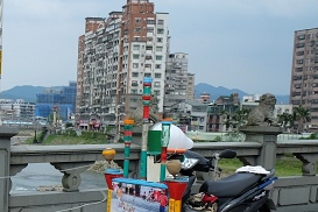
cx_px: -61
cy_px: 196
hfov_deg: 23.5
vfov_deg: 17.0
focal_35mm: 79
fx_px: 698
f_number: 7.1
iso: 200
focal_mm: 18
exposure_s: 1/350
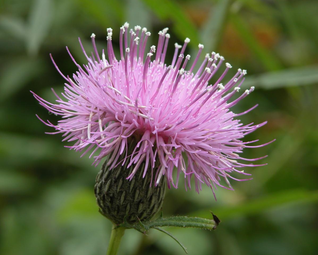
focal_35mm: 293
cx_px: 153
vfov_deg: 5.3
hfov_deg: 6.6
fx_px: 2757
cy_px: 127
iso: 100
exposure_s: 1/36.3
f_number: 7.4
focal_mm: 71.2
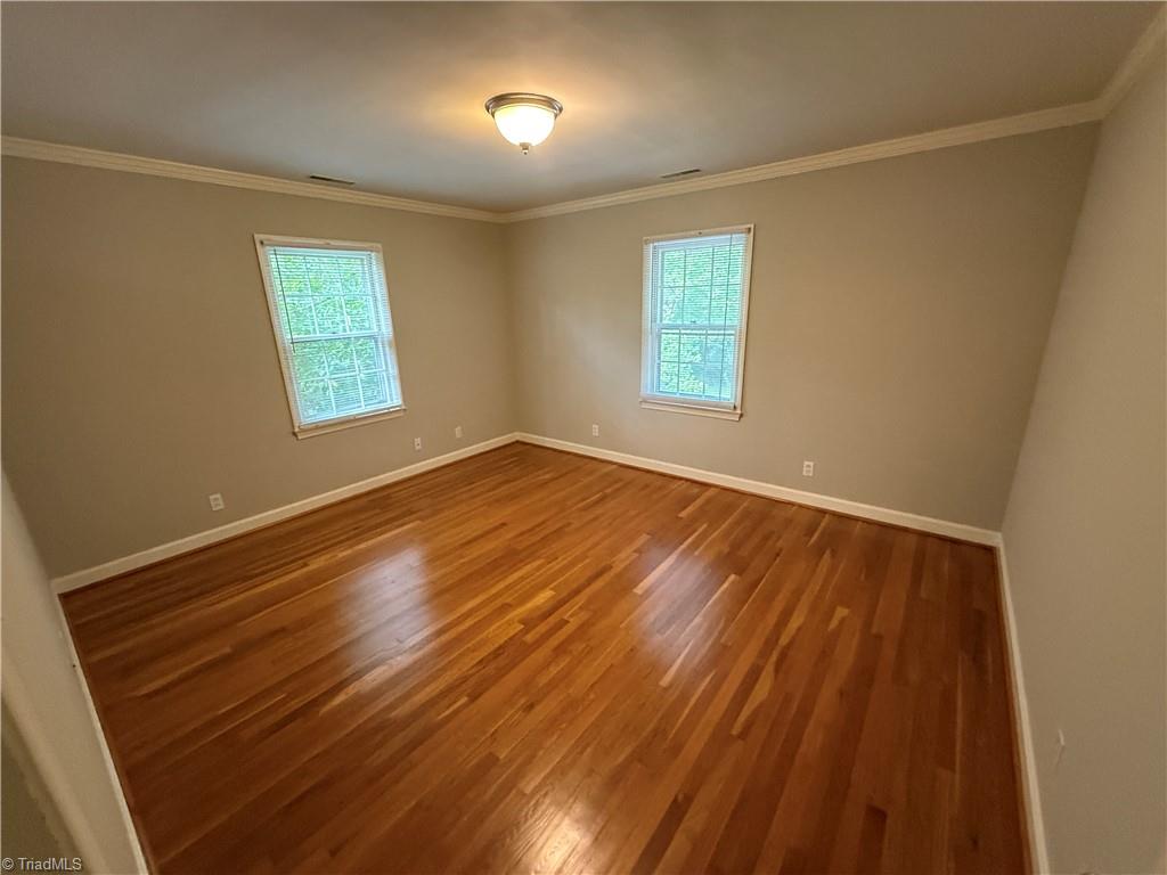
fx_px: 472
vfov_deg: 85.7
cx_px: 584
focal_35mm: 14
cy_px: 438
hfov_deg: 102.1
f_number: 2.2
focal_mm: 2.22
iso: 640
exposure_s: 1/60
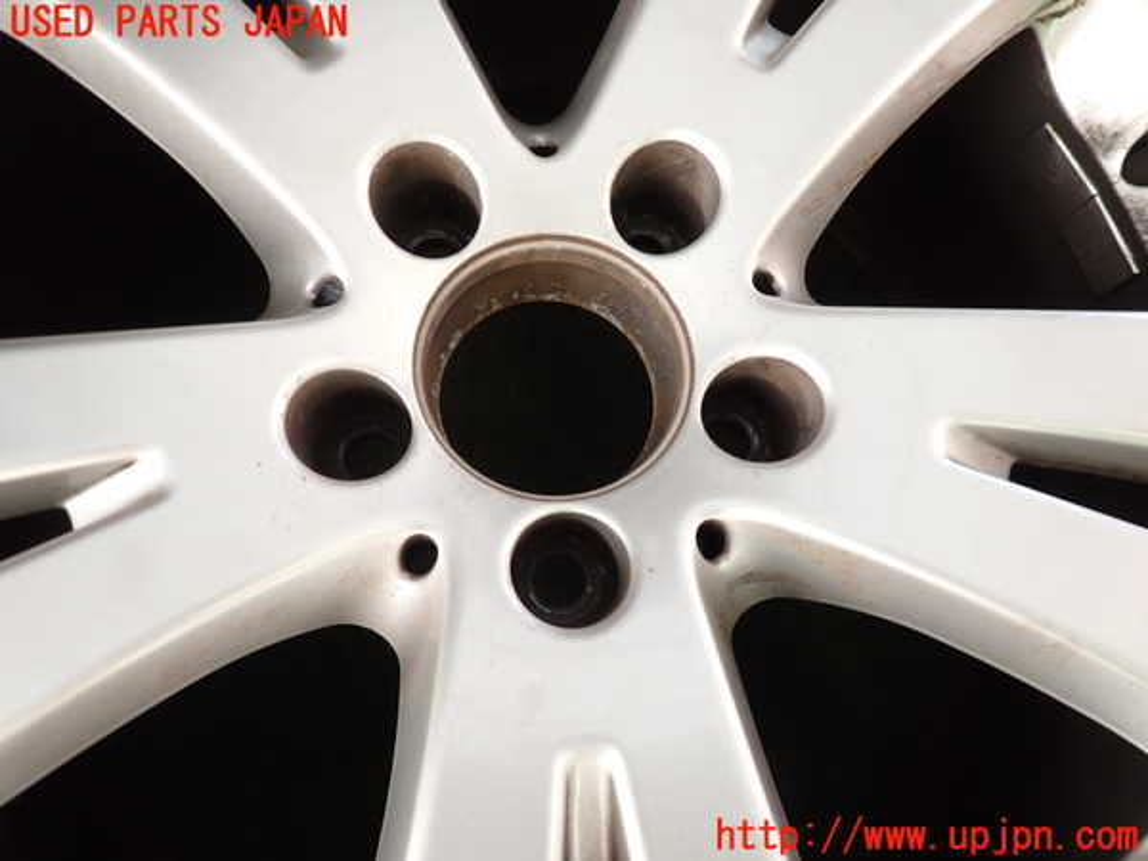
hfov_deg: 69.4
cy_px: 430
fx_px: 829
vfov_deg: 54.9
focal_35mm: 25
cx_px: 574
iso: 125
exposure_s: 1/60
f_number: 2
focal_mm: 4.5
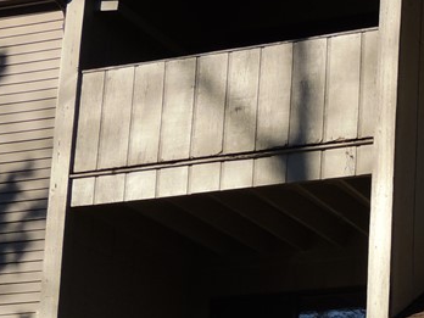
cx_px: 571
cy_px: 431
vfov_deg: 13.7
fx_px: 1262
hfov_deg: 17.7
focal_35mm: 103
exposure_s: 1/1250
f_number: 3.3
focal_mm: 6.2
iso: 100
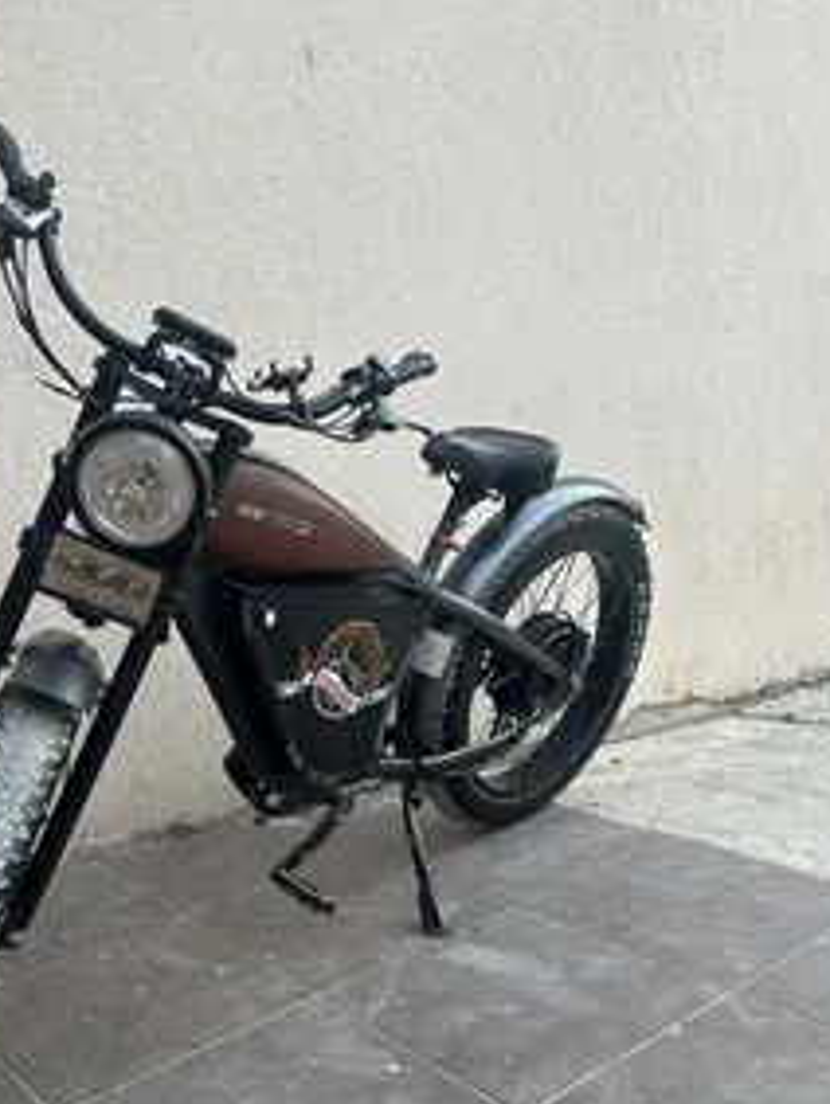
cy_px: 709
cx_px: 341
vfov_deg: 53.2
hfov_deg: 41.7
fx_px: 1085
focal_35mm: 34
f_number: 1.78
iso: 80
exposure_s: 1/404
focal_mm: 6.86
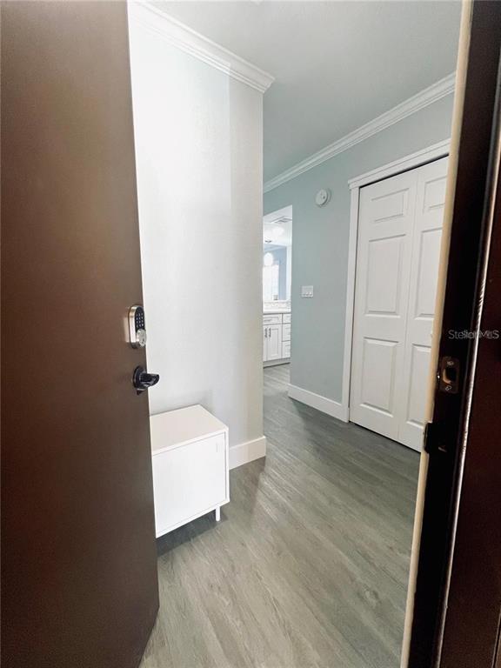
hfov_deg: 89.9
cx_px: 250
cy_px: 334
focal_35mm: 13
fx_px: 251
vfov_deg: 106.2
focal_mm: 1.57
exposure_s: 1/120
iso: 125
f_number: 1.8
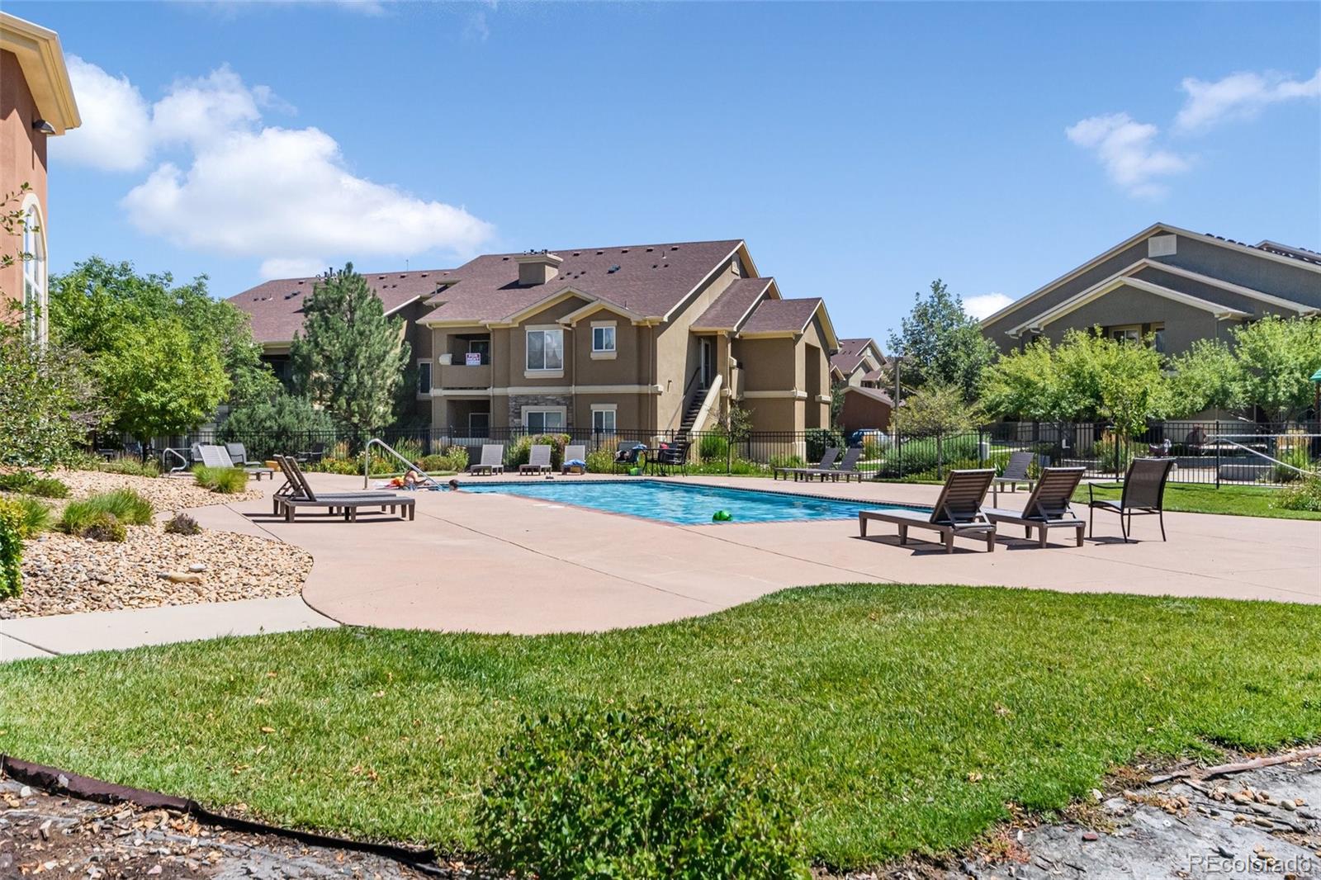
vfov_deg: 43.6
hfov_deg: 61.9
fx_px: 1101
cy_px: 440
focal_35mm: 30
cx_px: 660
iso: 2000
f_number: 8
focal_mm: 20
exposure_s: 1/8000
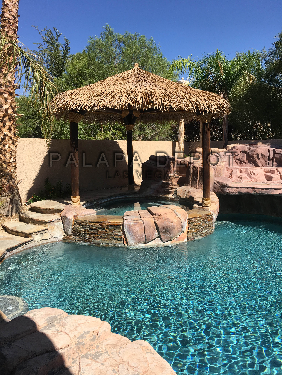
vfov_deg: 61.7
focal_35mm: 29
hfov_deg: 48.2
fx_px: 315
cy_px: 188
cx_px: 141
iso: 25
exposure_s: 1/1789
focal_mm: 4.15
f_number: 2.2
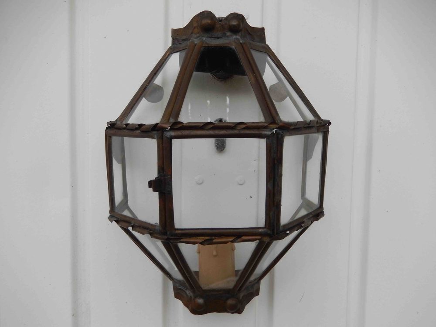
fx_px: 315
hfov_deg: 69.4
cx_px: 218
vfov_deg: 54.9
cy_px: 164
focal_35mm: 25
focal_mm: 4.5
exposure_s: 1/200
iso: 125
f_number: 3.4
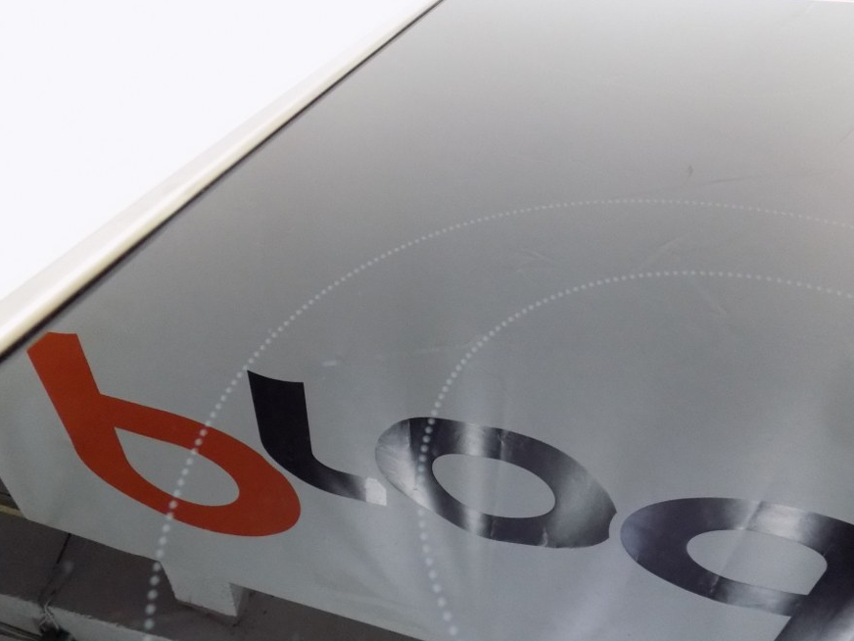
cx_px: 445
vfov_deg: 51.2
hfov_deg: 65.3
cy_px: 358
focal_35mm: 27
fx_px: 666
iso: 400
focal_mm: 4
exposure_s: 1/20
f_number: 3.1
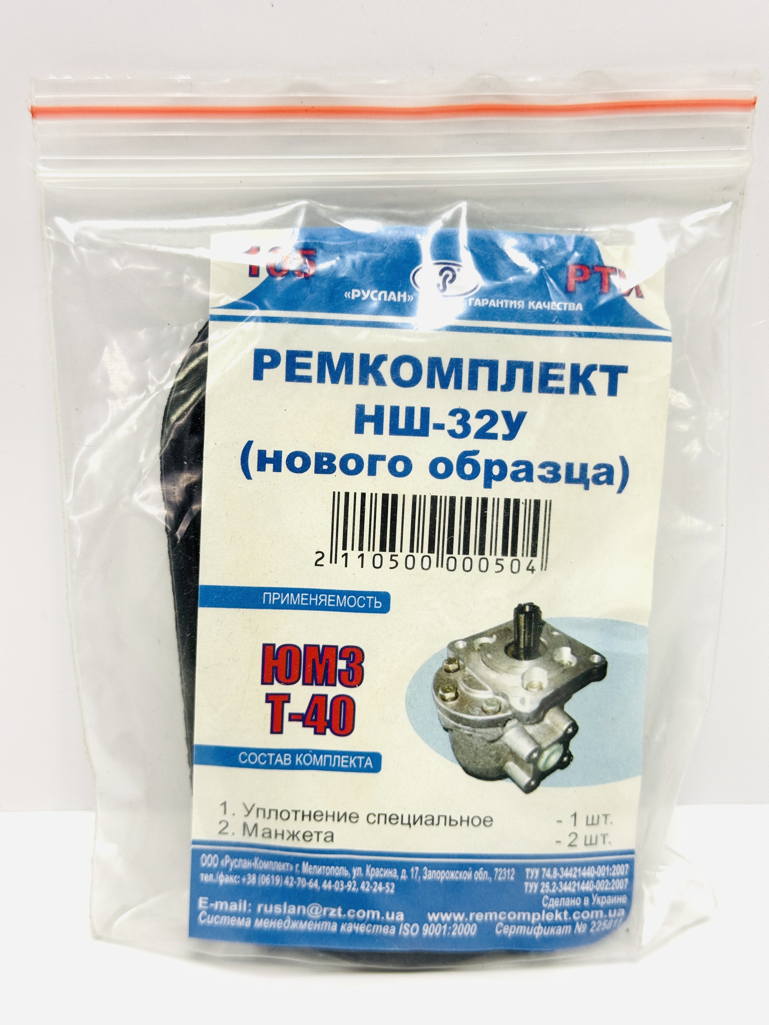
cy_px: 512
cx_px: 384
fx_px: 1422
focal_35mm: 48
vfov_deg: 39.7
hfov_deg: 30.3
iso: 64
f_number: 1.78
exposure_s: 1/100
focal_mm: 6.76
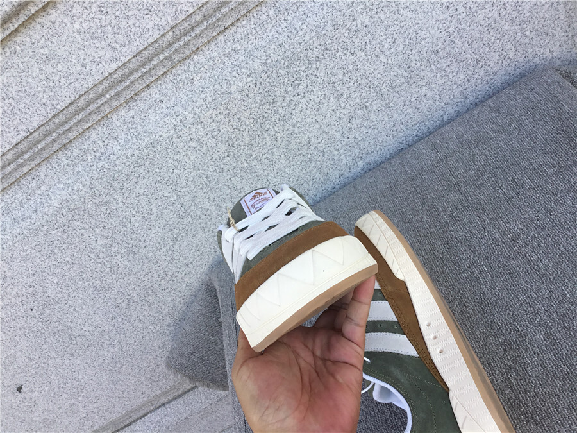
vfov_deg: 45.4
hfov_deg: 58.4
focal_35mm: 31
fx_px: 517
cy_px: 216
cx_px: 288
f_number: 2.4
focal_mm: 3.3
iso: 25
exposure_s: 1/202
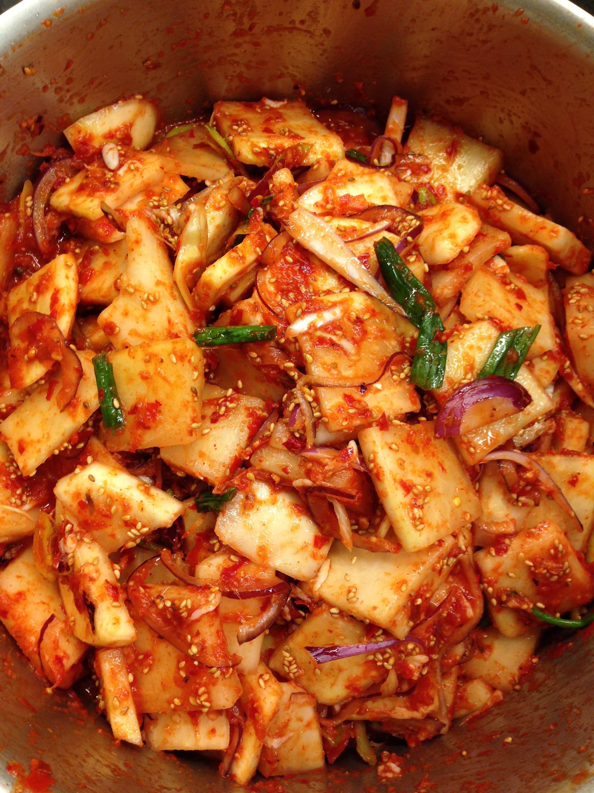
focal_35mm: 33
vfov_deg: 55.4
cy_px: 396
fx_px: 755
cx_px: 297
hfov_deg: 42.9
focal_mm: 4.12
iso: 64
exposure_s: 1/30
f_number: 2.4
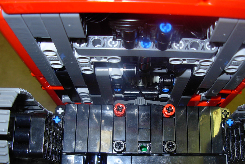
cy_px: 106
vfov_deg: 29.1
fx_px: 313
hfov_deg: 42.7
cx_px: 138
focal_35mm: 46
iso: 79
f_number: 2.9
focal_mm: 6.3
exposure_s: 1/22.6
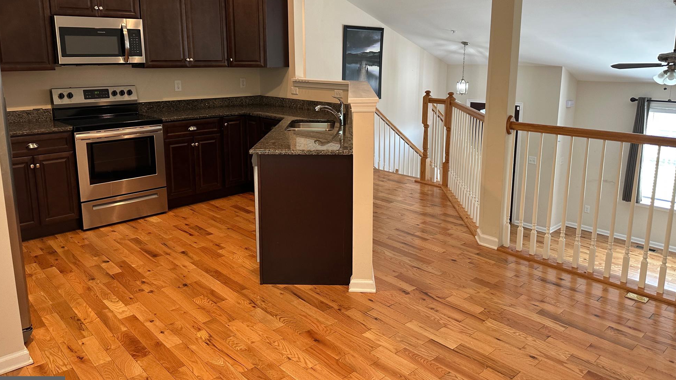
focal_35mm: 27
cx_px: 329
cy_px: 143
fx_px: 484
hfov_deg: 69.8
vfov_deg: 42.6
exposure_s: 1/60
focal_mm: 6.86
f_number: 1.78
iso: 160
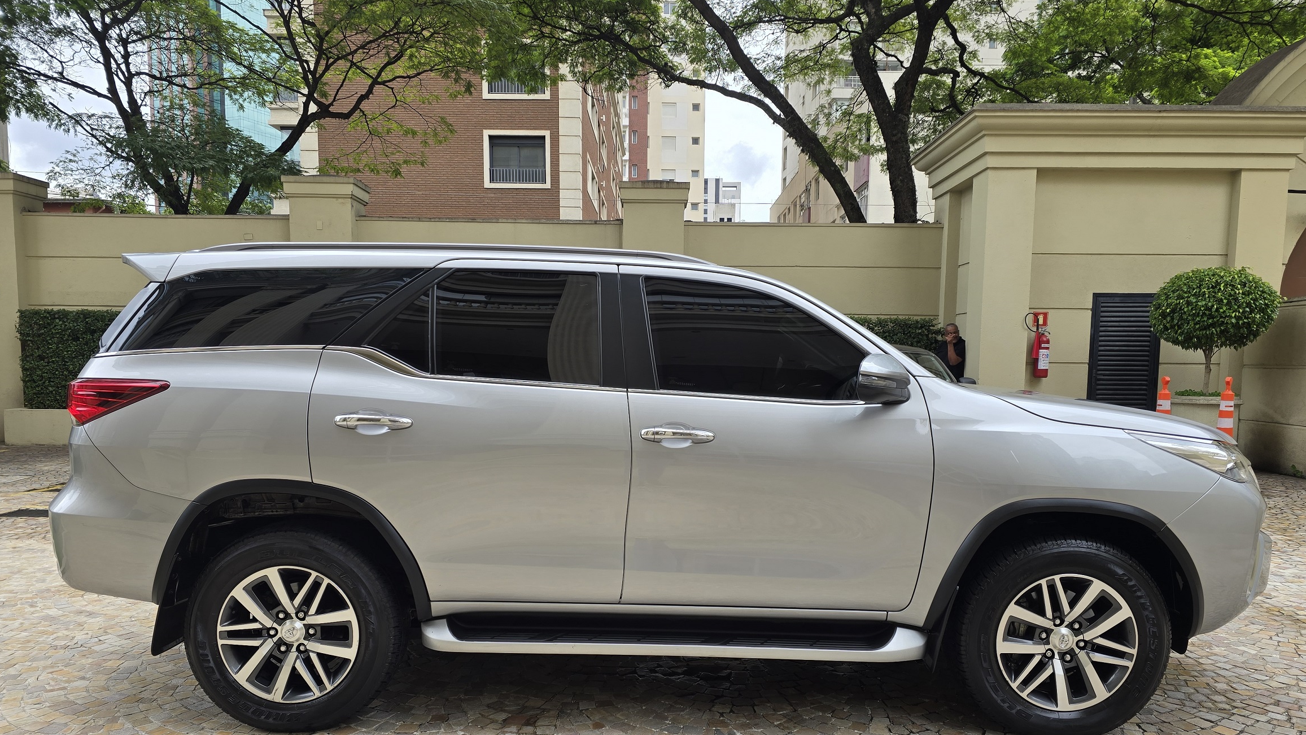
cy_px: 448
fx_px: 900
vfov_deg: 44.1
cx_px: 657
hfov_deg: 71.9
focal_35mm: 26
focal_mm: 6.3
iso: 12
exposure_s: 1/289
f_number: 1.7
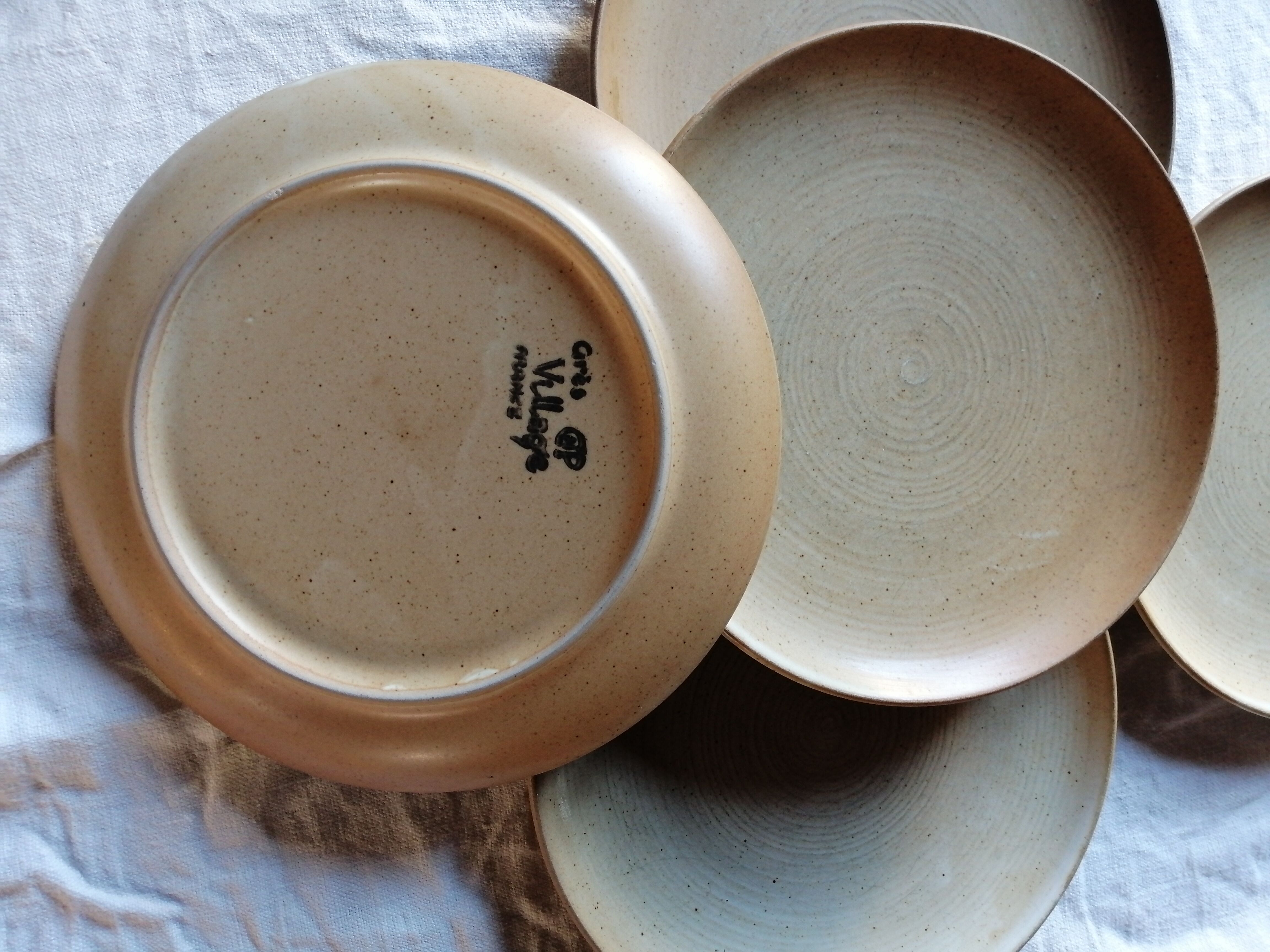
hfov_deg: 67.3
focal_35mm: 26
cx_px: 635
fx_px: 954
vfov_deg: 53.1
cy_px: 476
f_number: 1.8
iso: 250
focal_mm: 3.95
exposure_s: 1/30
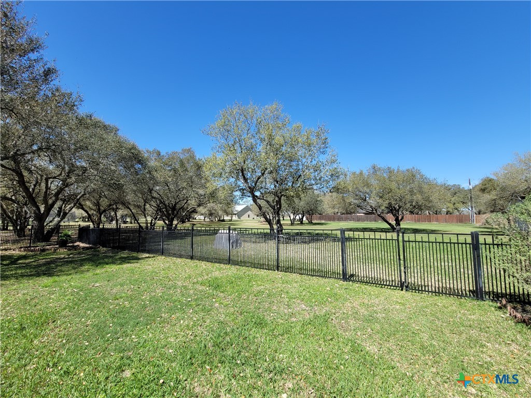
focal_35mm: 13
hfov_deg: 106.2
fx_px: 199
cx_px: 266
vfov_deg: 89.9
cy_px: 199
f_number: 2.2
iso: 64
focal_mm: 2.2
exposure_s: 1/1336
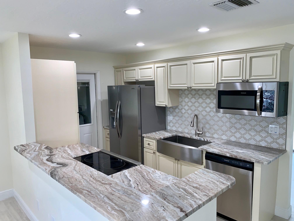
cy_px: 110
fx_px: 221
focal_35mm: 26
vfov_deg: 53.1
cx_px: 147
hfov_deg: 67.3
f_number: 1.8
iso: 40
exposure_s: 1/60
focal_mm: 4.25
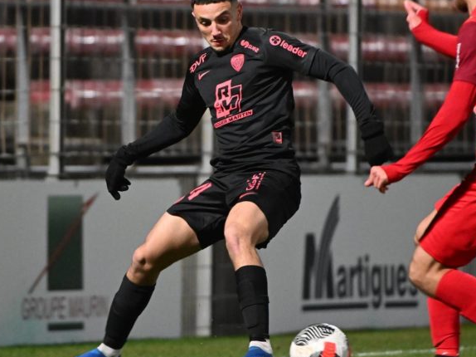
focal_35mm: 686
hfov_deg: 2.9
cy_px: 148
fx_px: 9429
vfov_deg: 2.2
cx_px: 256
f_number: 4
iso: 6400
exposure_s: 1/500
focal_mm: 400
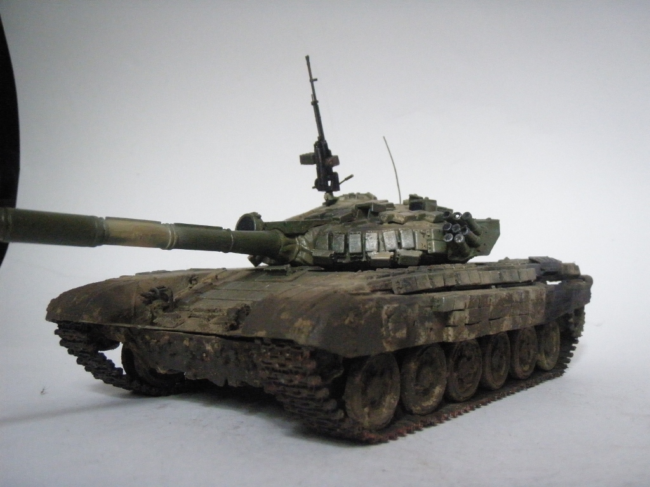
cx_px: 325
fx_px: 714
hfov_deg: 49.0
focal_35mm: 38
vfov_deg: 37.7
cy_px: 244
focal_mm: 6.7
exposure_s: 1/15
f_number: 3.5
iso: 800
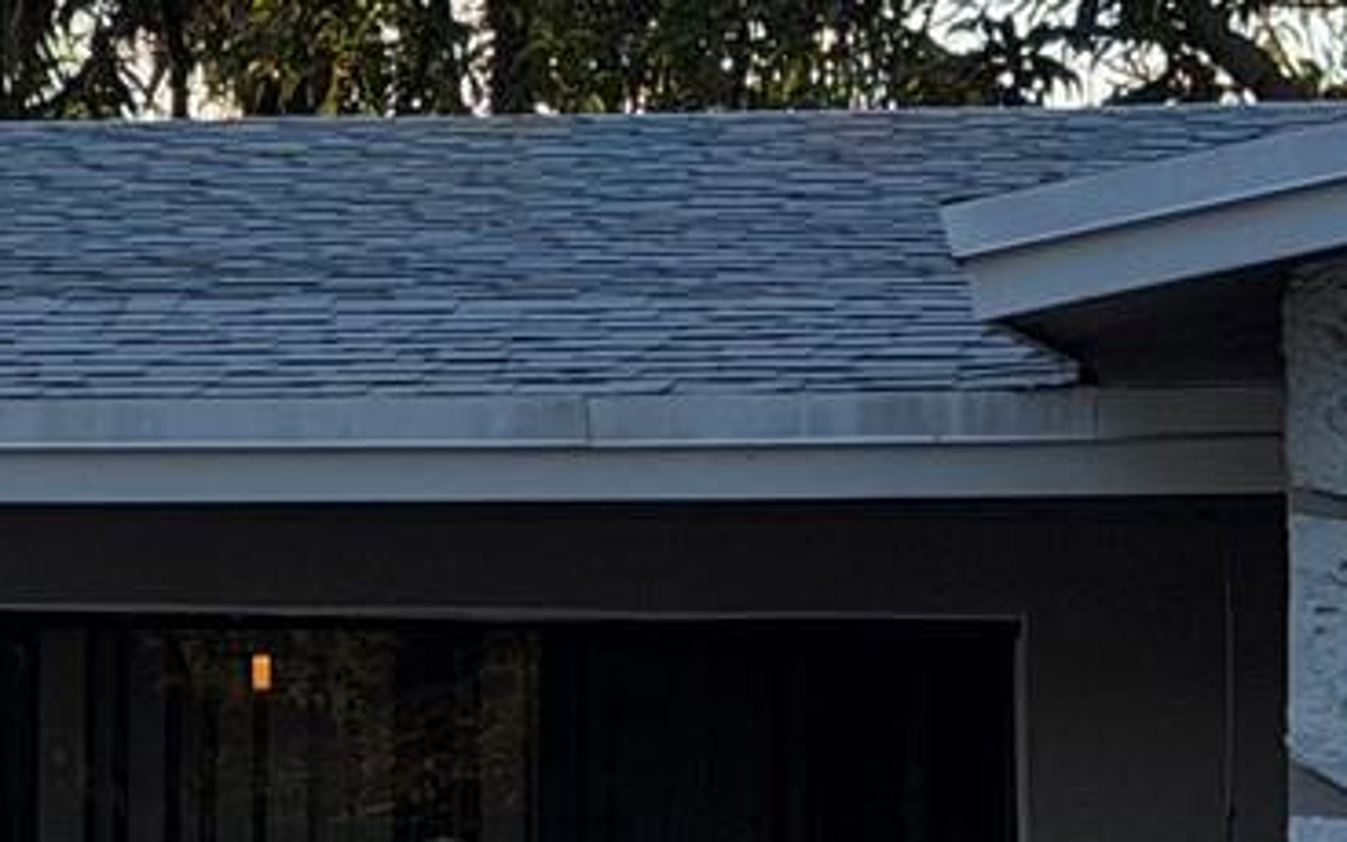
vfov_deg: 5.9
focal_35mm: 221
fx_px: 8113
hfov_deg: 9.2
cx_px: -835
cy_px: -33
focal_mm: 6.76
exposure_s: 1/3226
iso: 100
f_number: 1.78
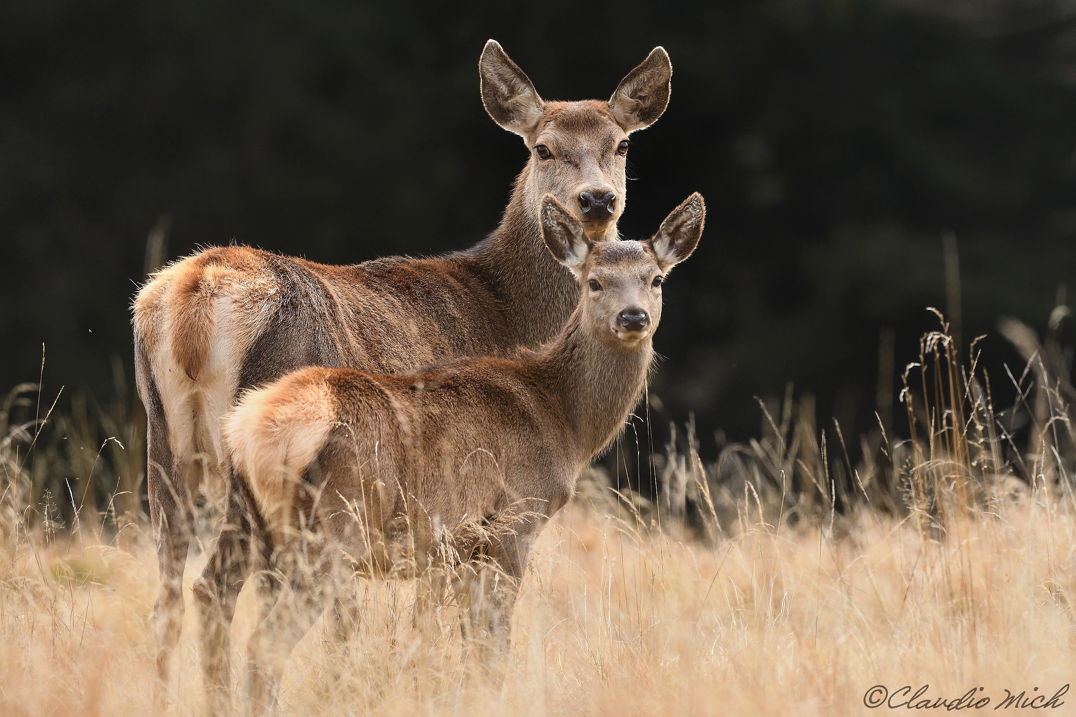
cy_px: 358
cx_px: 538
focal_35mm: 600
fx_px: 17932
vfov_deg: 2.3
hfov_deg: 3.4
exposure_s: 1/320
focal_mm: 400
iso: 2000
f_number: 6.3
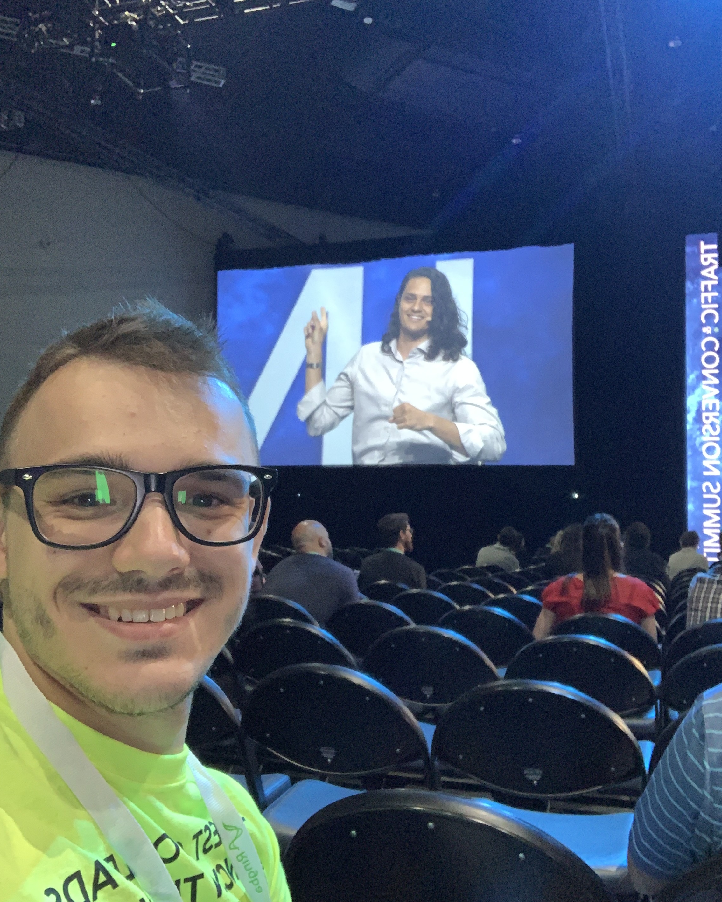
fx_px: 908
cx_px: 363
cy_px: 442
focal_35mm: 34
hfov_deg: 43.3
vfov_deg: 52.8
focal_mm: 2.87
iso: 320
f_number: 2.2
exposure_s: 1/30
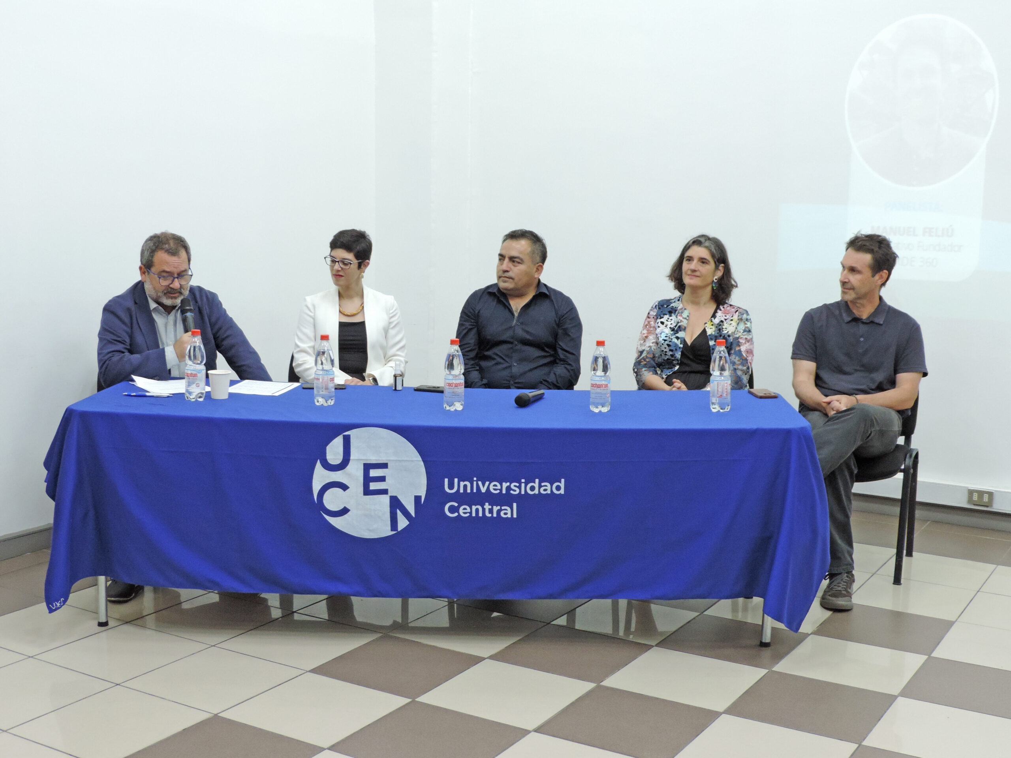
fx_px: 1256
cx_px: 506
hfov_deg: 43.9
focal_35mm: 43
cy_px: 379
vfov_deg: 33.6
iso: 400
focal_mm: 7.6
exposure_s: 1/25
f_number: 3.4
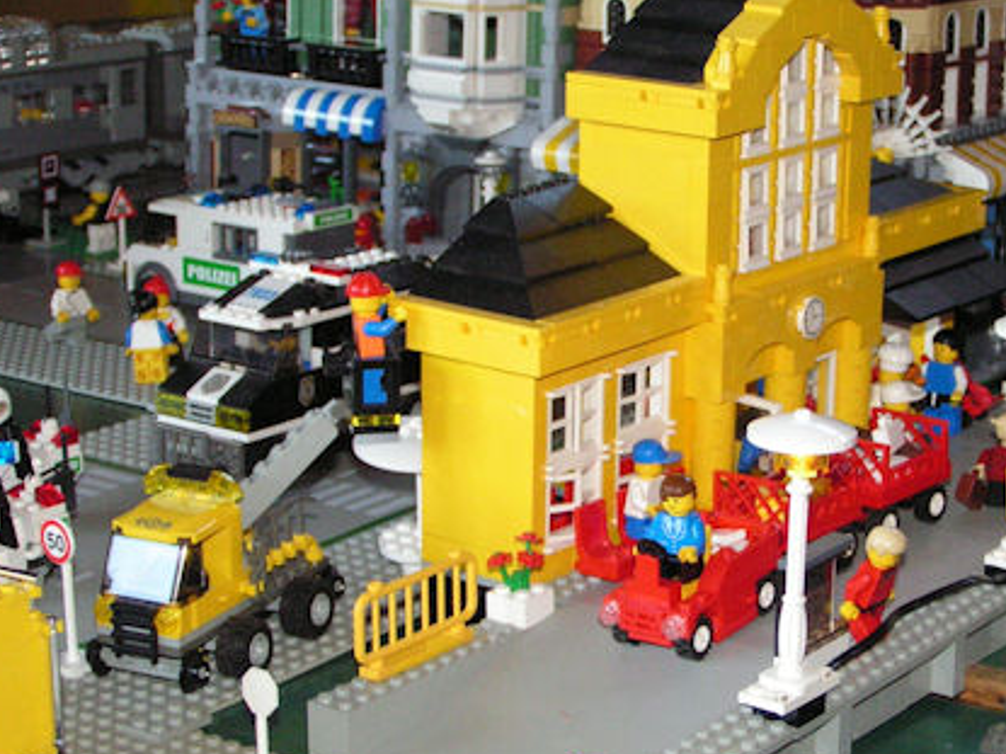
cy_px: 341
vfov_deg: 16.1
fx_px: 2673
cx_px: 751
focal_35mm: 92
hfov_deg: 21.1
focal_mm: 9.4
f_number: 3.2
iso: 200
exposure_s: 1/60
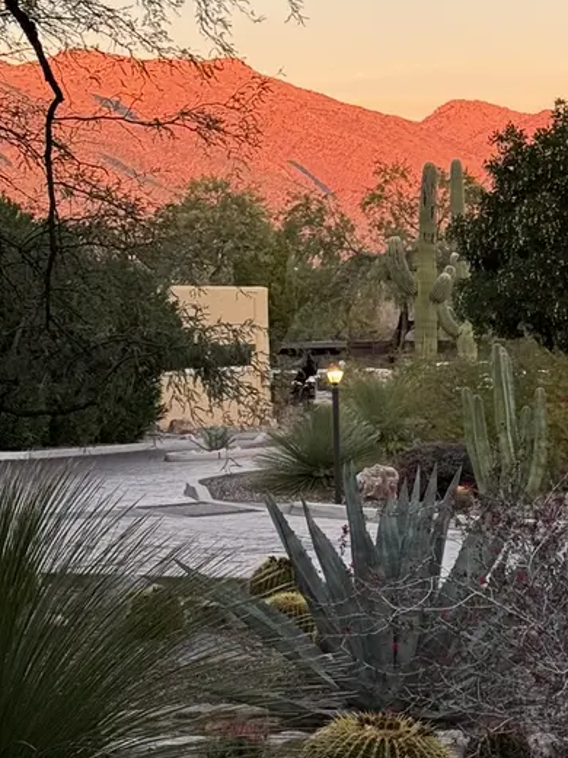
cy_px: 388
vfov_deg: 16.4
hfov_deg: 12.2
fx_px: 2625
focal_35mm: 120
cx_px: 595
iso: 64
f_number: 1.78
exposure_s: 1/194
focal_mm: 6.86
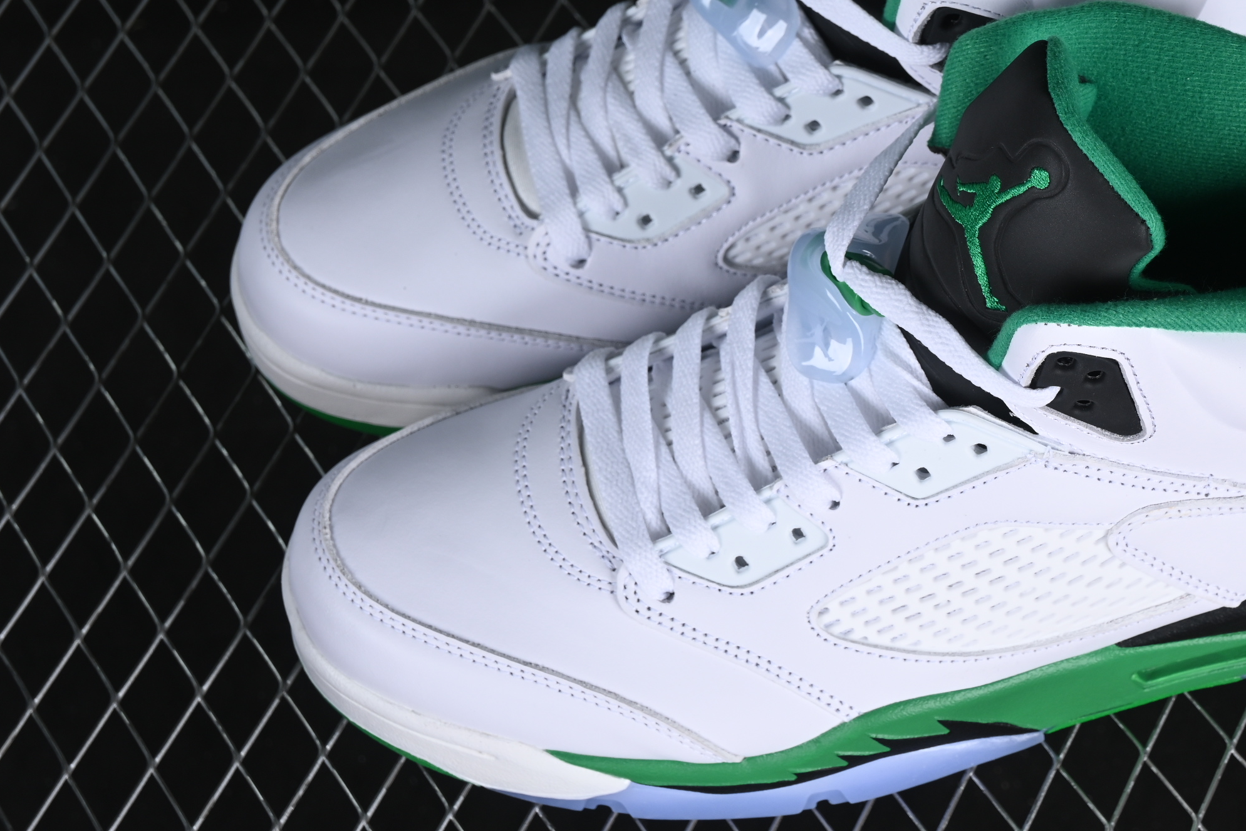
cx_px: 845
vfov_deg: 13.0
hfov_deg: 19.4
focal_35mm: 105
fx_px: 3634
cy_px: 278
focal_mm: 50
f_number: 8
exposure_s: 1/80
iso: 160
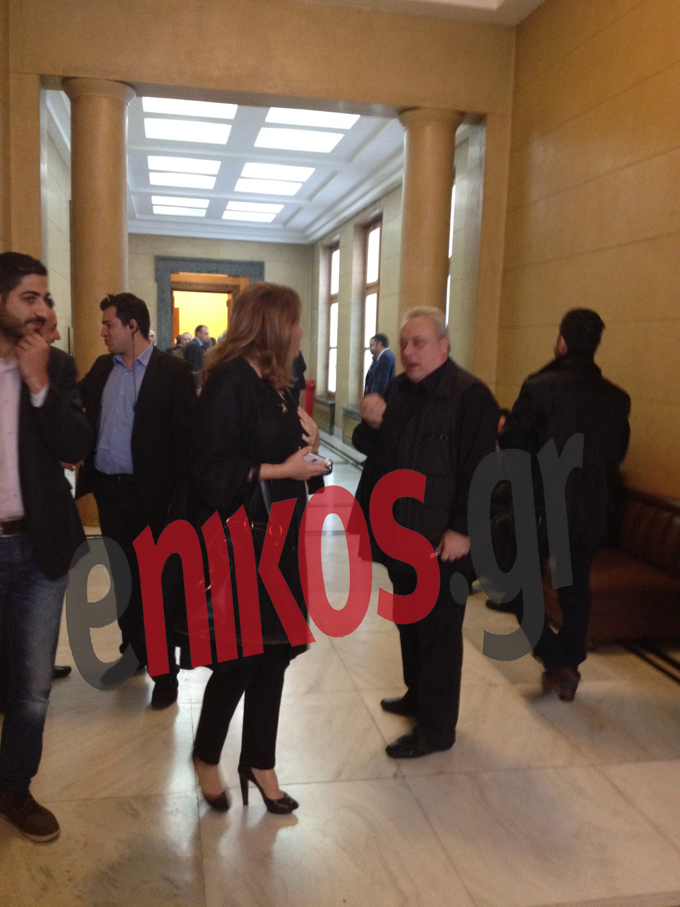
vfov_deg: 52.6
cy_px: 454
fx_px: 917
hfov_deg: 40.7
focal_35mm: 35
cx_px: 340
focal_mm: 4.28
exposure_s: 1/20
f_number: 2.4
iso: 320
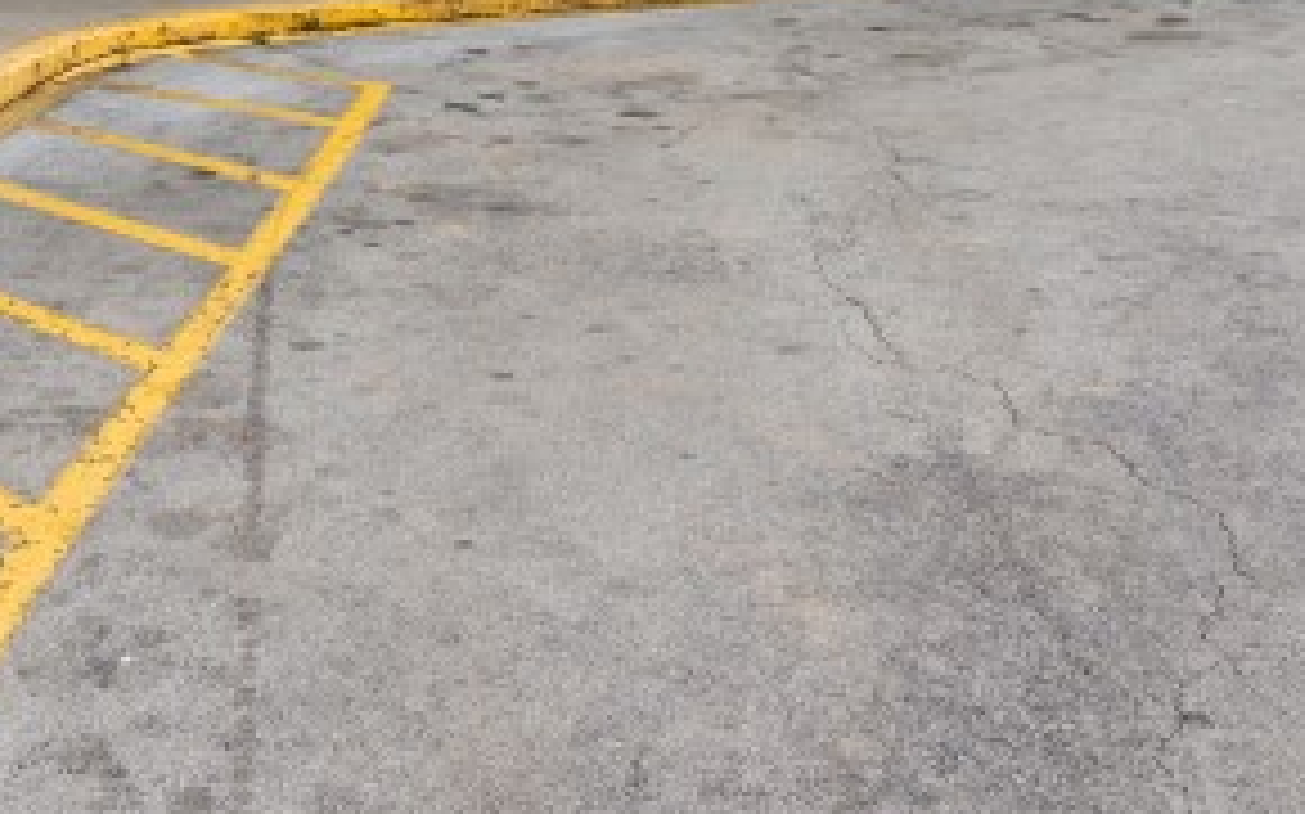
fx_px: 2026
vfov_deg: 20.4
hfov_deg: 35.1
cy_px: -306
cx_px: 378
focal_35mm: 57
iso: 100
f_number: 8
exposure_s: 1/100
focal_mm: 10
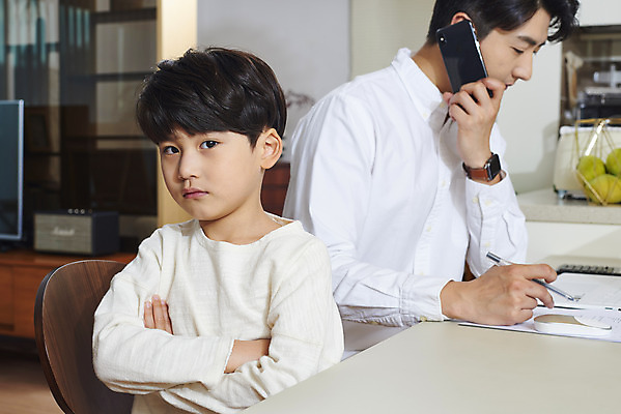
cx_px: 310
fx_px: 863
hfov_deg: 39.6
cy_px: 207
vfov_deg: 27.0
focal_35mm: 50
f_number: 6.3
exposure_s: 1/80
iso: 200
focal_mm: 50
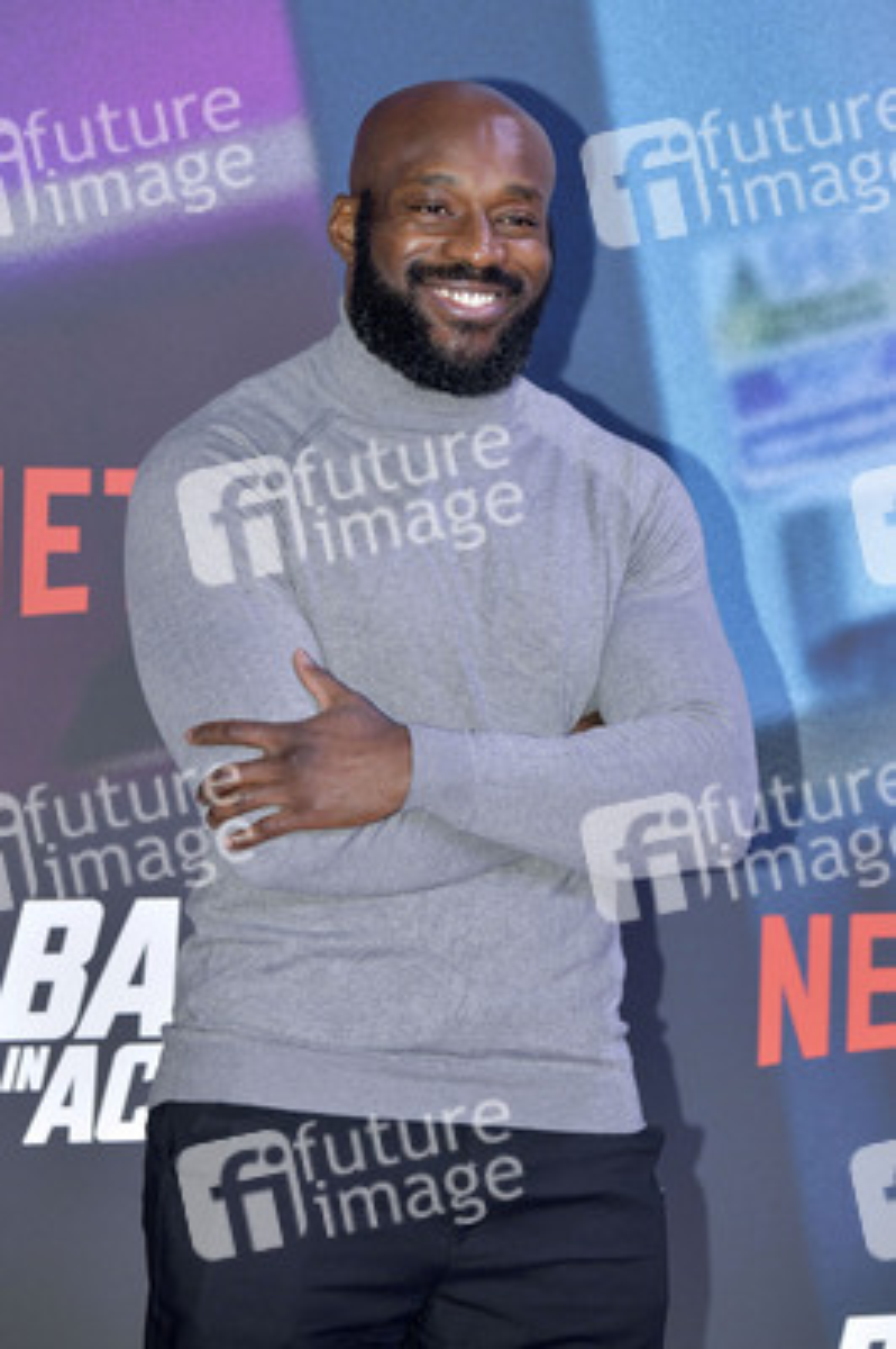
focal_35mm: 135
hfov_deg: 10.1
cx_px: 448
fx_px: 5048
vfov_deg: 15.2
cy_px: 674
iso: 1250
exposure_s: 1/200
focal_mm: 135
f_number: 6.3
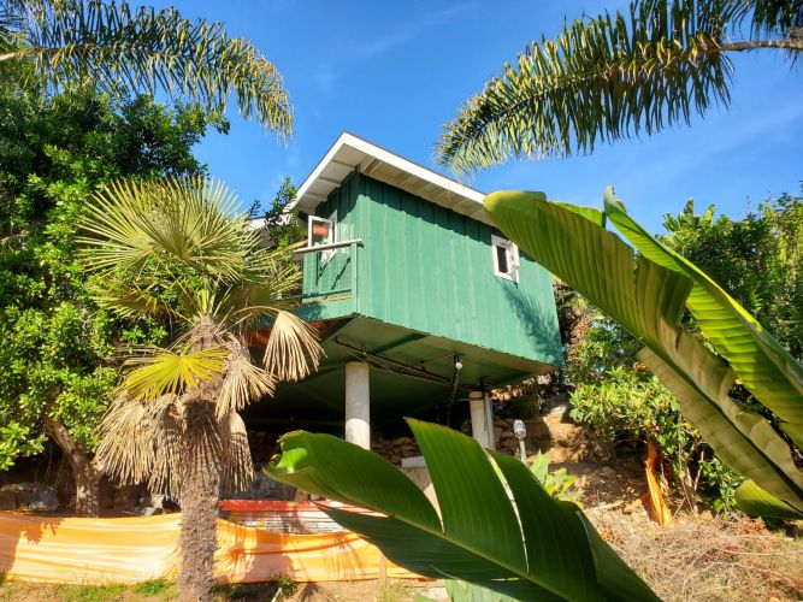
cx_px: 402
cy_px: 301
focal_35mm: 26
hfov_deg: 67.3
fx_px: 603
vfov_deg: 53.0
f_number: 2.4
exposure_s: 1/748
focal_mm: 4.3
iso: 50
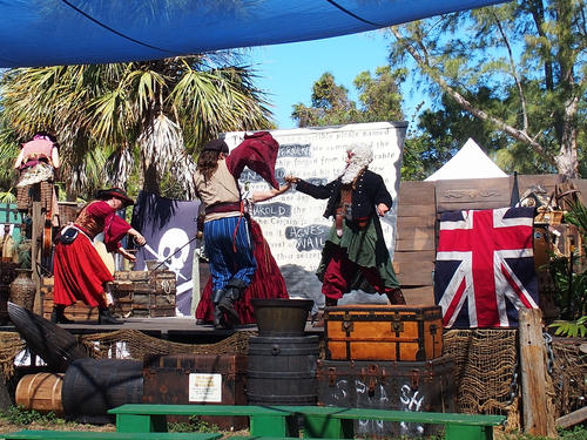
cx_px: 294
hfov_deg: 52.6
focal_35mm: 35
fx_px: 594
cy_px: 220
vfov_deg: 40.7
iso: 100
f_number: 3.5
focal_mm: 7.4
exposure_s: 1/800
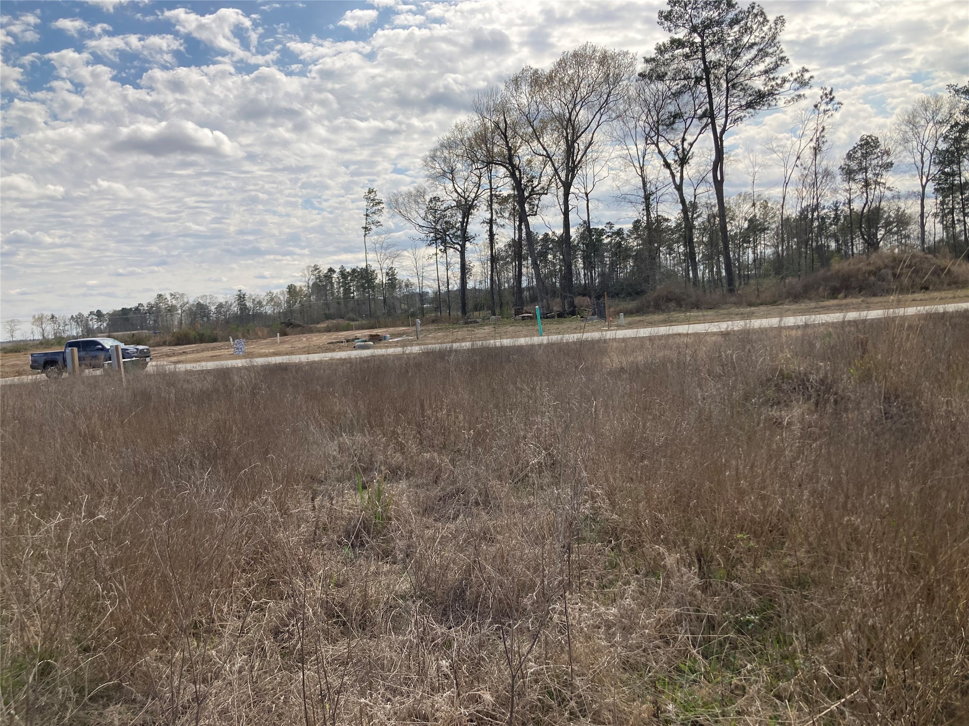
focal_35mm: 28
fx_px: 784
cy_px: 363
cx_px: 484
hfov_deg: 63.4
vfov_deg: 49.7
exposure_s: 1/2825
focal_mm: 3.99
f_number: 1.8
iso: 20
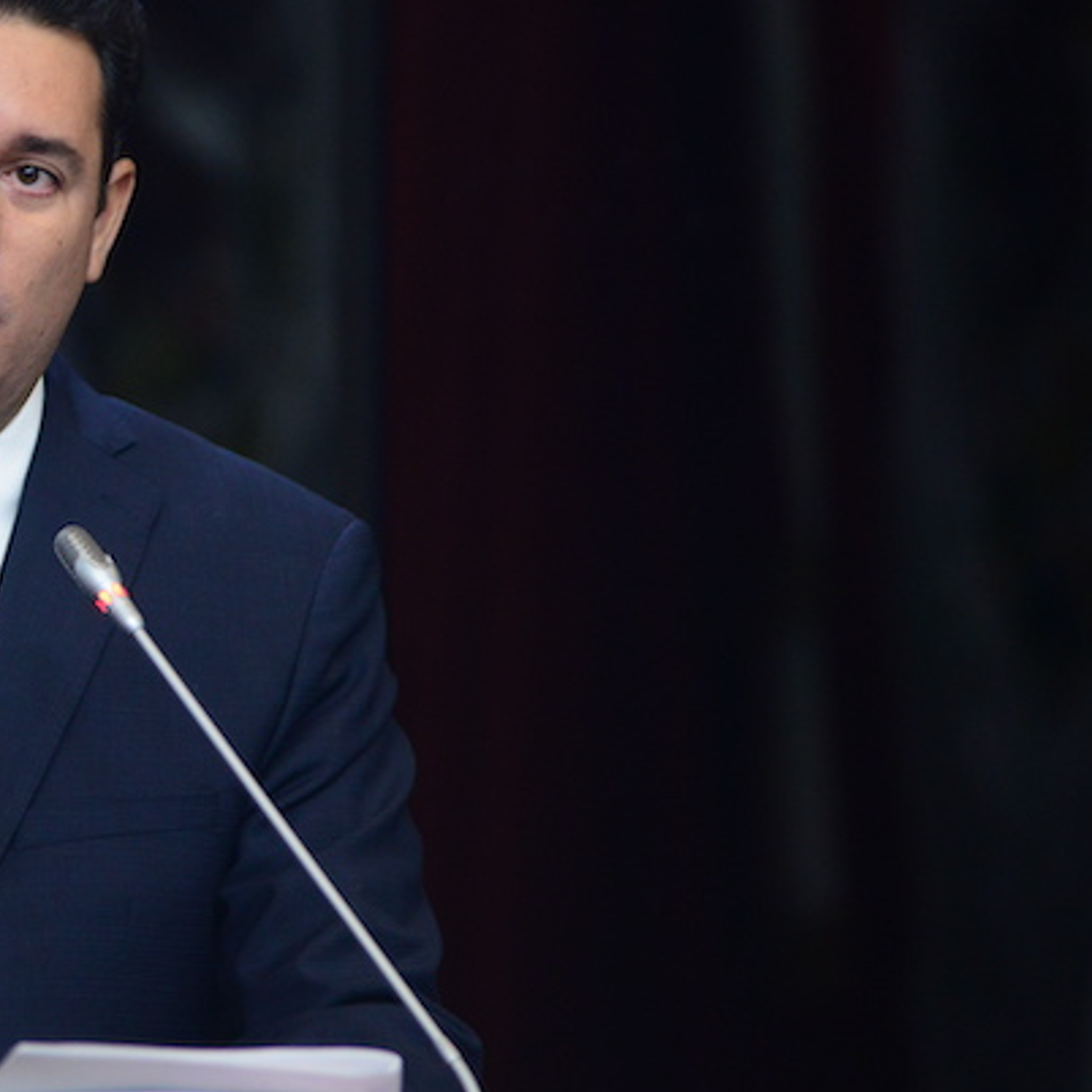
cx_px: -73
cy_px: 520
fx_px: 13598
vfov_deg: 4.6
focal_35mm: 381
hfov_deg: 4.6
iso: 2500
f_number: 2.8
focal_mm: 200
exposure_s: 1/250
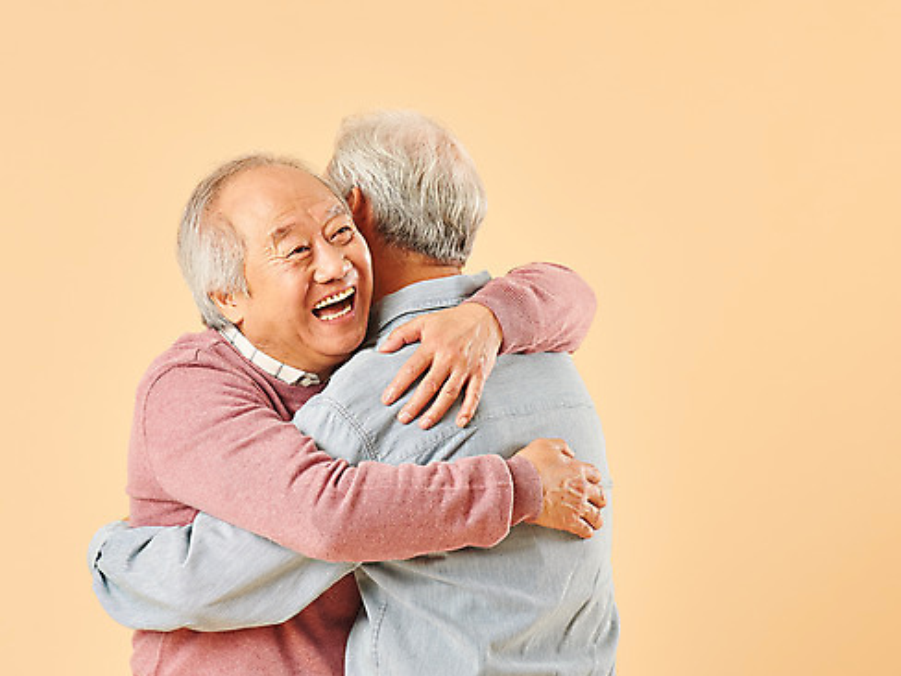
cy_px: 351
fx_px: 4763
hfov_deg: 10.8
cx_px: 509
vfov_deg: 8.1
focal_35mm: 183
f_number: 8
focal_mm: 155
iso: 100
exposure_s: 1/125
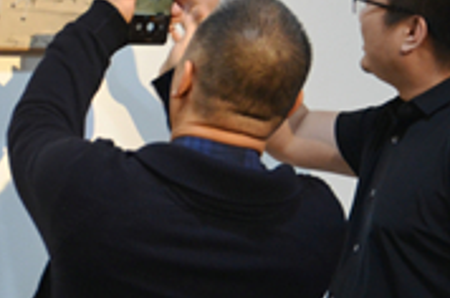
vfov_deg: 5.1
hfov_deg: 7.7
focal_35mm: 269
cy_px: 152
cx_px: 245
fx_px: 3356
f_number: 5
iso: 800
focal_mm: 58
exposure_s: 1/40
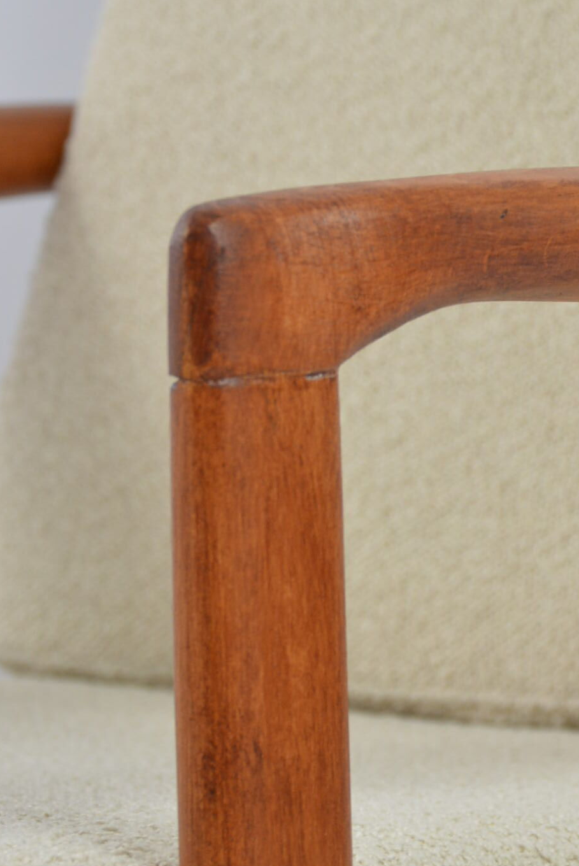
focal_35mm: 231
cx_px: 593
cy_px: 371
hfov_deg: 5.9
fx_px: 5563
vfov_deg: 8.9
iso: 500
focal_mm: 70
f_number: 5.6
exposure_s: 1/125
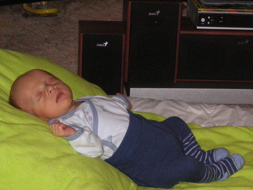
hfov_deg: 15.4
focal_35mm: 128
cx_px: 125
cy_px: 107
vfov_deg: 11.6
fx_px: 936
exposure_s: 1/105
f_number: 5
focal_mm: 17.1
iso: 160
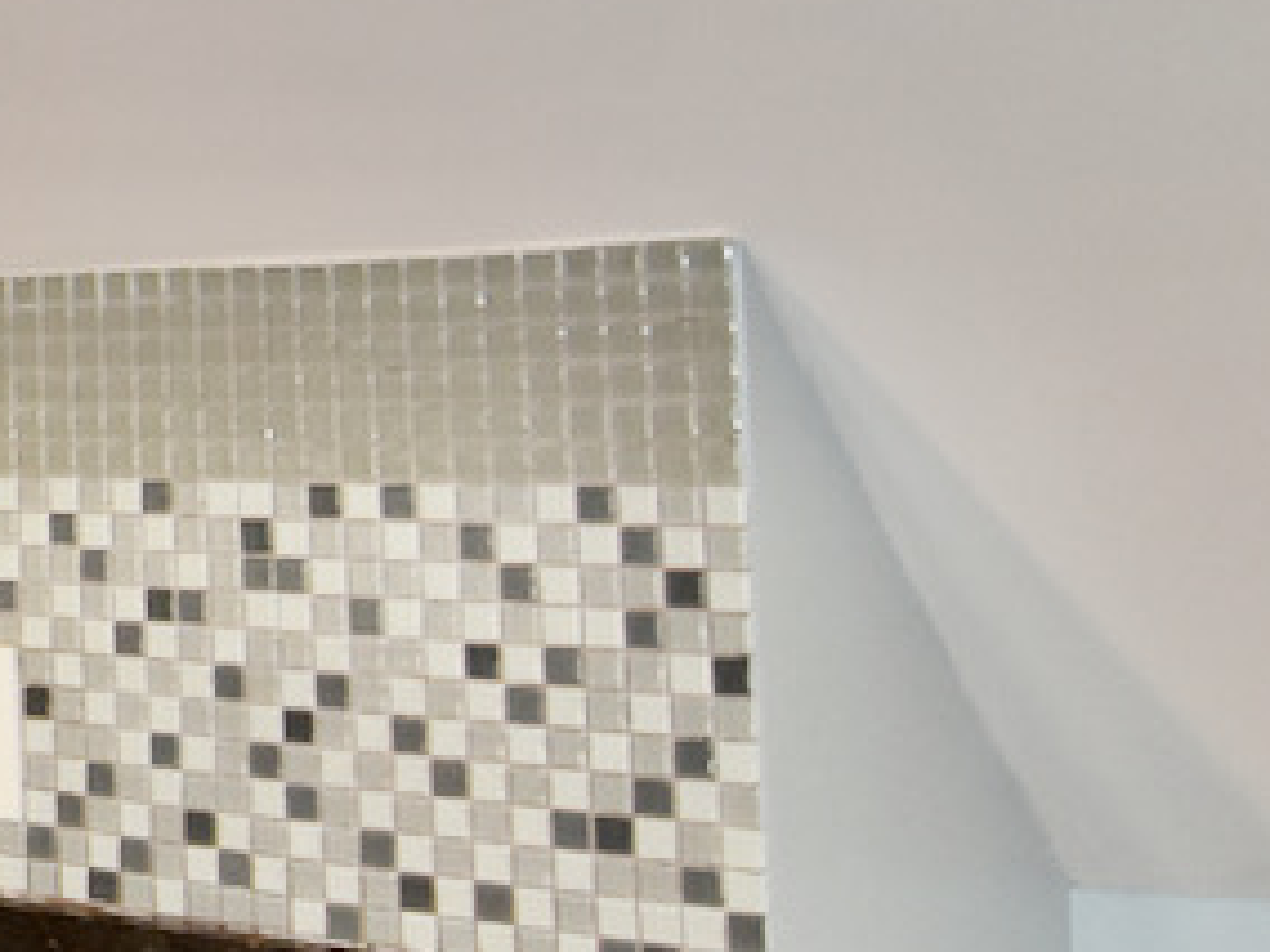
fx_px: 2862
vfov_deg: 18.6
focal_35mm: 78
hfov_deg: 18.8
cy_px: 125
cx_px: -1064
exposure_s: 1/60
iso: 1100
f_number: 2.8
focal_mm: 12
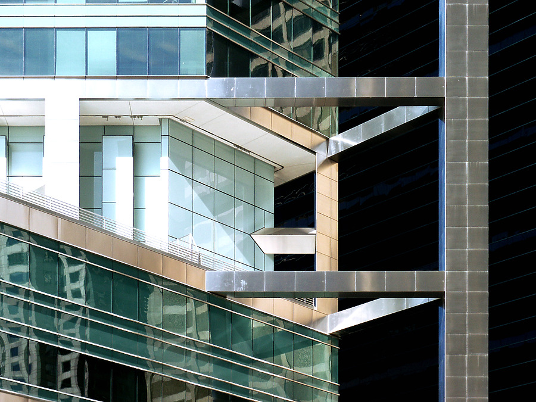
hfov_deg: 23.3
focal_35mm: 84
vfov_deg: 17.6
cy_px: 201
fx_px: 1301
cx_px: 268
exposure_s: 1/90
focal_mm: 16.8
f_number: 8
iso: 64
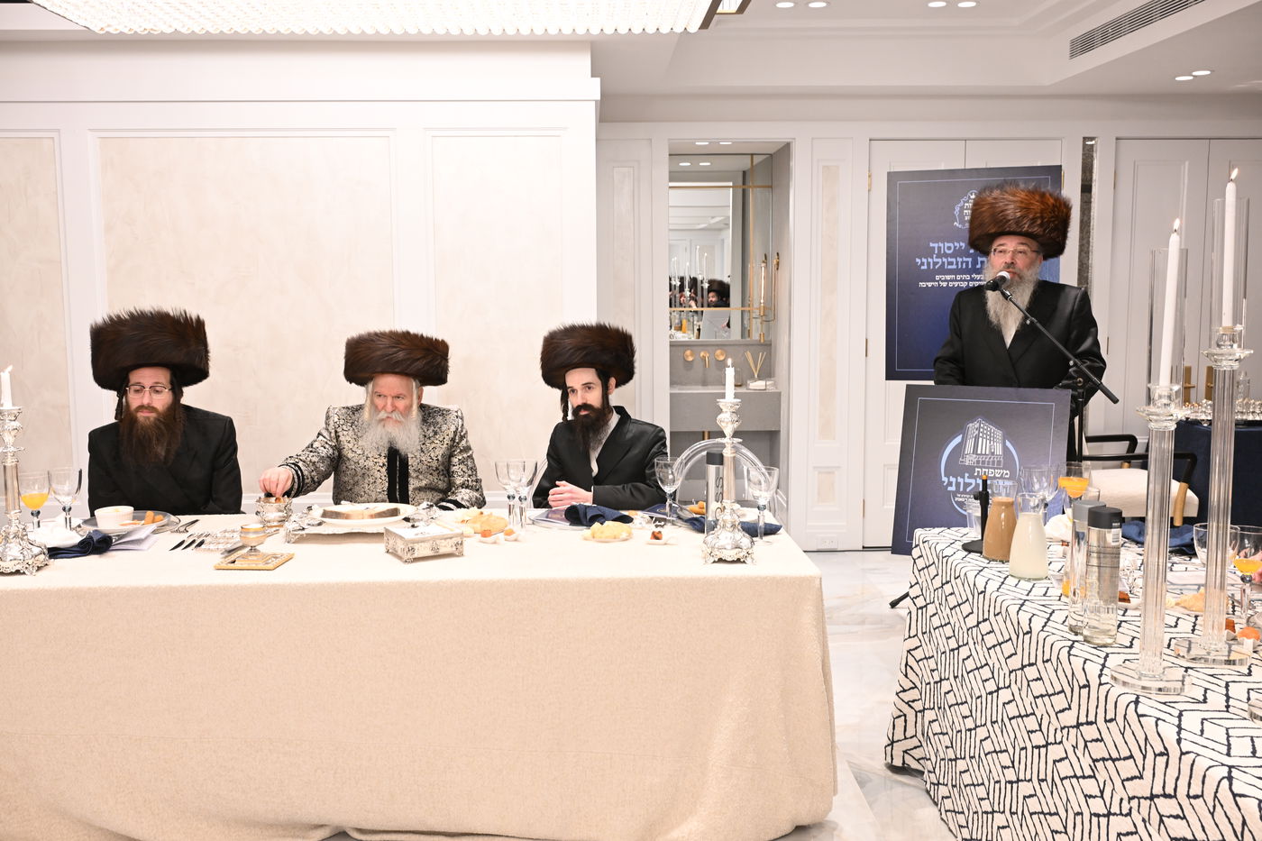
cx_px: 631
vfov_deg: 38.9
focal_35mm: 34
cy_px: 420
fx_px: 1192
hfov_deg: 55.8
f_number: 8
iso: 1600
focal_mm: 34
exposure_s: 1/80
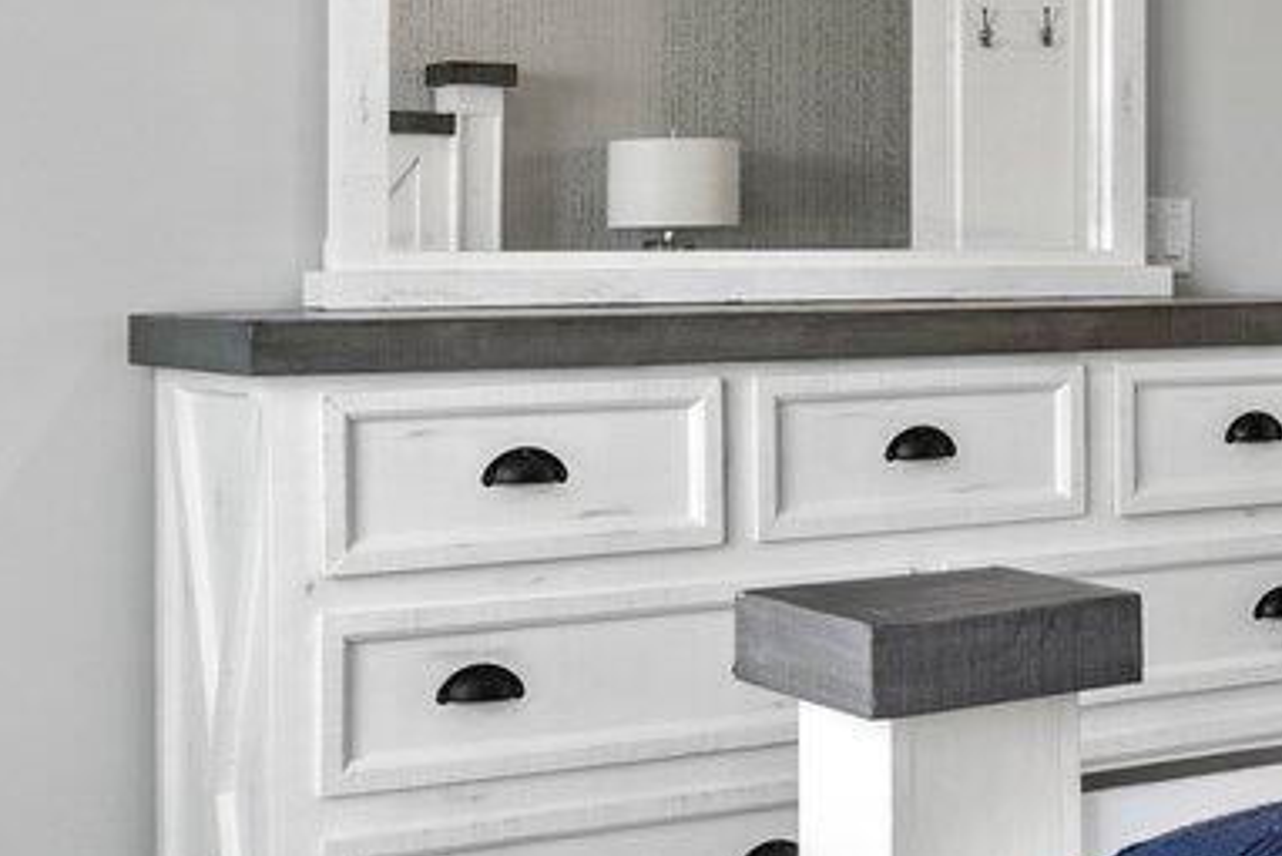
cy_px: 240
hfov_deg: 25.4
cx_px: 1336
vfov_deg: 18.1
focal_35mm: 75
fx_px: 2672
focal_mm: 14
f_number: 8
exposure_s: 1/8
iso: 400
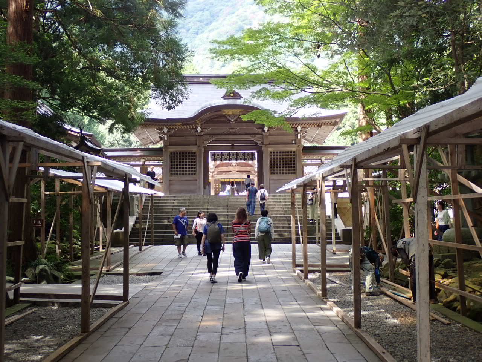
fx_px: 752
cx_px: 241
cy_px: 181
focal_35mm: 54
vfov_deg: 27.0
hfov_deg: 35.5
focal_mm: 9.65
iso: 200
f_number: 3.3
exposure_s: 1/100
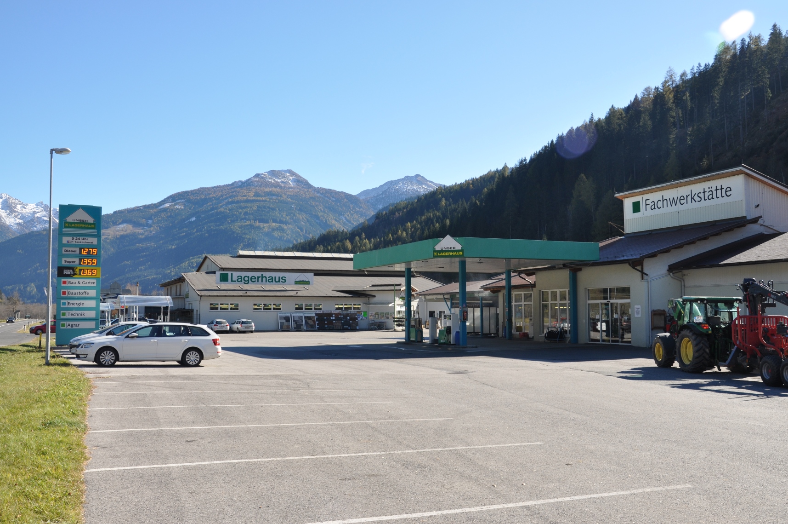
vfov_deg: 36.8
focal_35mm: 36
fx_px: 787
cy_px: 262
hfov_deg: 53.2
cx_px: 394
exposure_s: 1/200
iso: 200
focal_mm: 24
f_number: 10
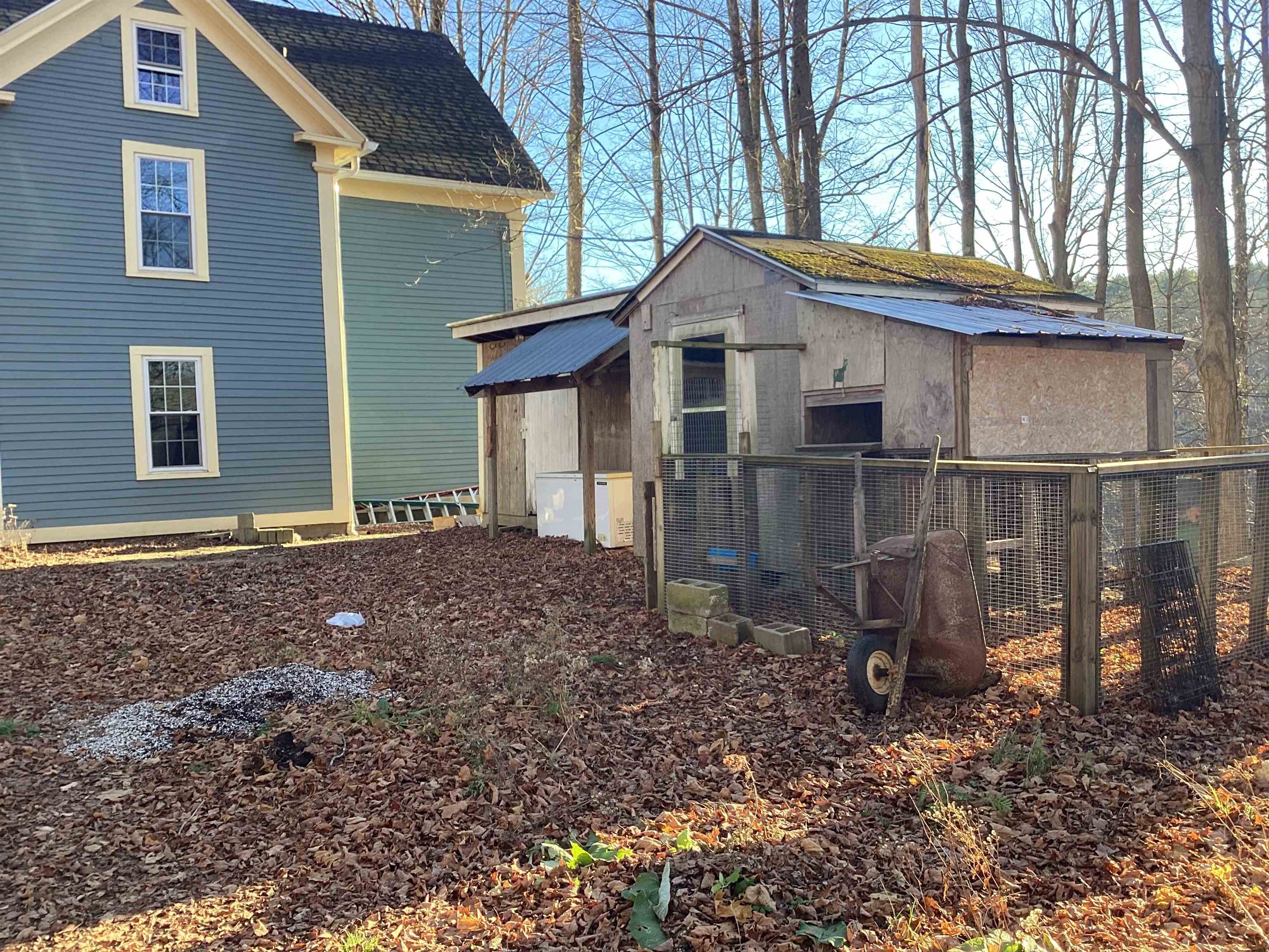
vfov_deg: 45.4
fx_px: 1136
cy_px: 476
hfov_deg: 58.4
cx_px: 634
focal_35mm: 31
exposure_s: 1/120
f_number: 2.4
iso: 32
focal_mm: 3.3
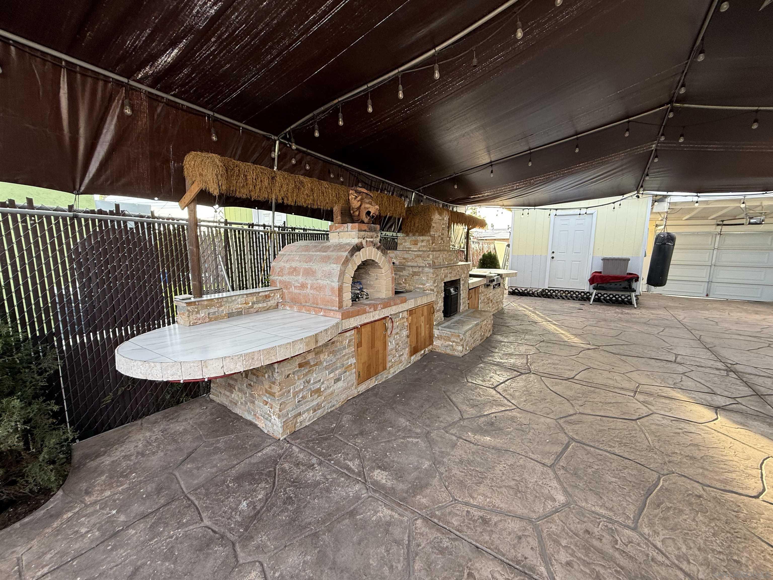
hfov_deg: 102.1
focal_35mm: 14
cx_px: 386
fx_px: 313
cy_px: 290
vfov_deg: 85.7
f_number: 2.2
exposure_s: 1/99
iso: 80
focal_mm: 2.22
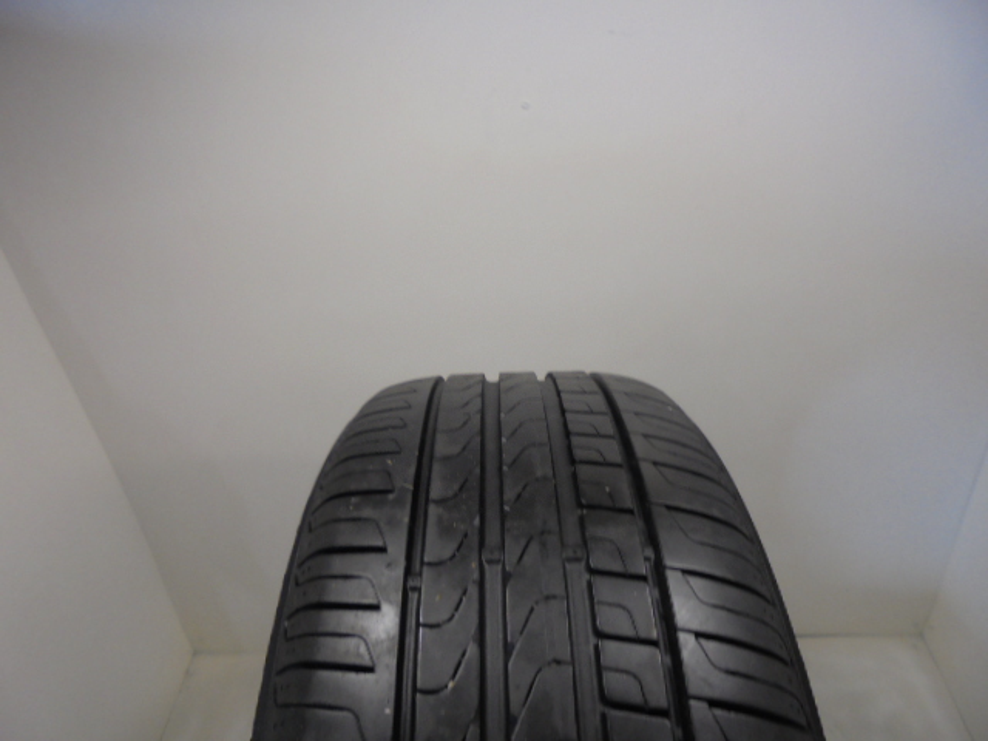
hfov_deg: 67.3
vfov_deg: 53.1
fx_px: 742
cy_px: 370
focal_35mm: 26
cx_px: 494
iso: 100
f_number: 3.5
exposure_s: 1/40
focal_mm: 4.6
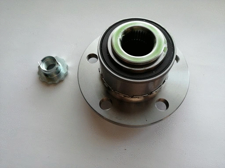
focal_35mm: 27
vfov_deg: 51.4
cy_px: 84
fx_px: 175
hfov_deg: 65.3
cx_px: 112
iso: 80
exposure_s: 1/100
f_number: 1.8
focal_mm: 3.95
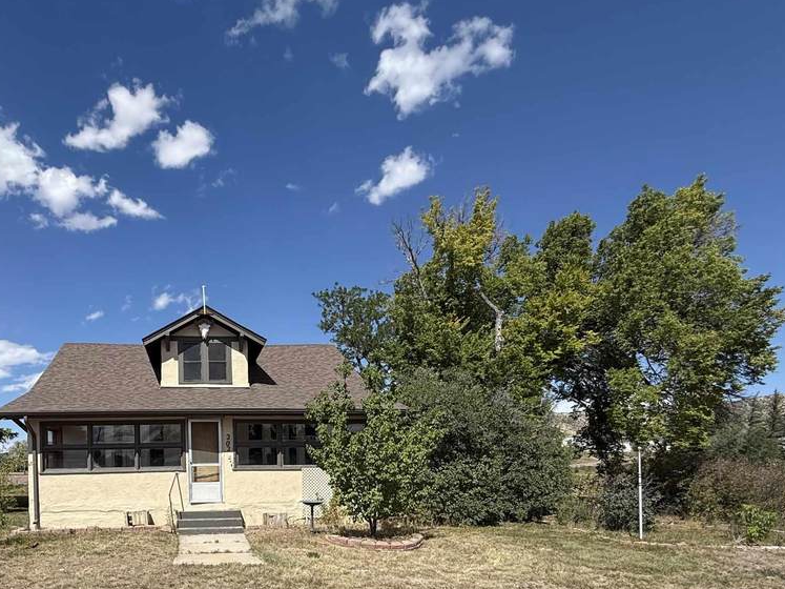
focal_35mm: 24
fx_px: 544
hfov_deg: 69.0
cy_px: 482
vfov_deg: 52.6
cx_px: 244
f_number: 2.2
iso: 50
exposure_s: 1/2717
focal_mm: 2.22
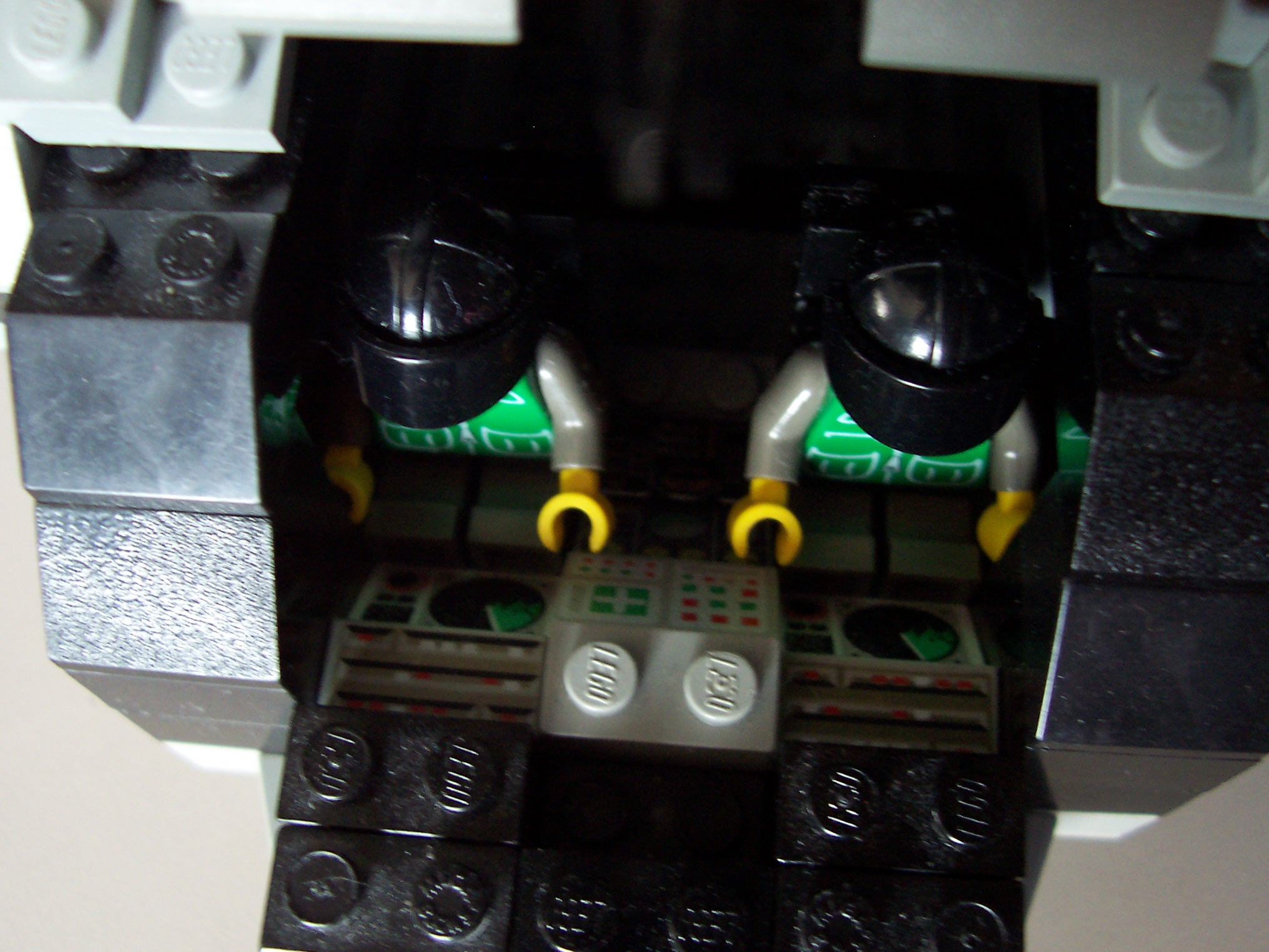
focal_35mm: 37
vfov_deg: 38.7
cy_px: 476
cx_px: 634
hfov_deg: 50.1
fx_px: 1356
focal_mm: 5.6
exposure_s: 1/8
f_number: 2.8
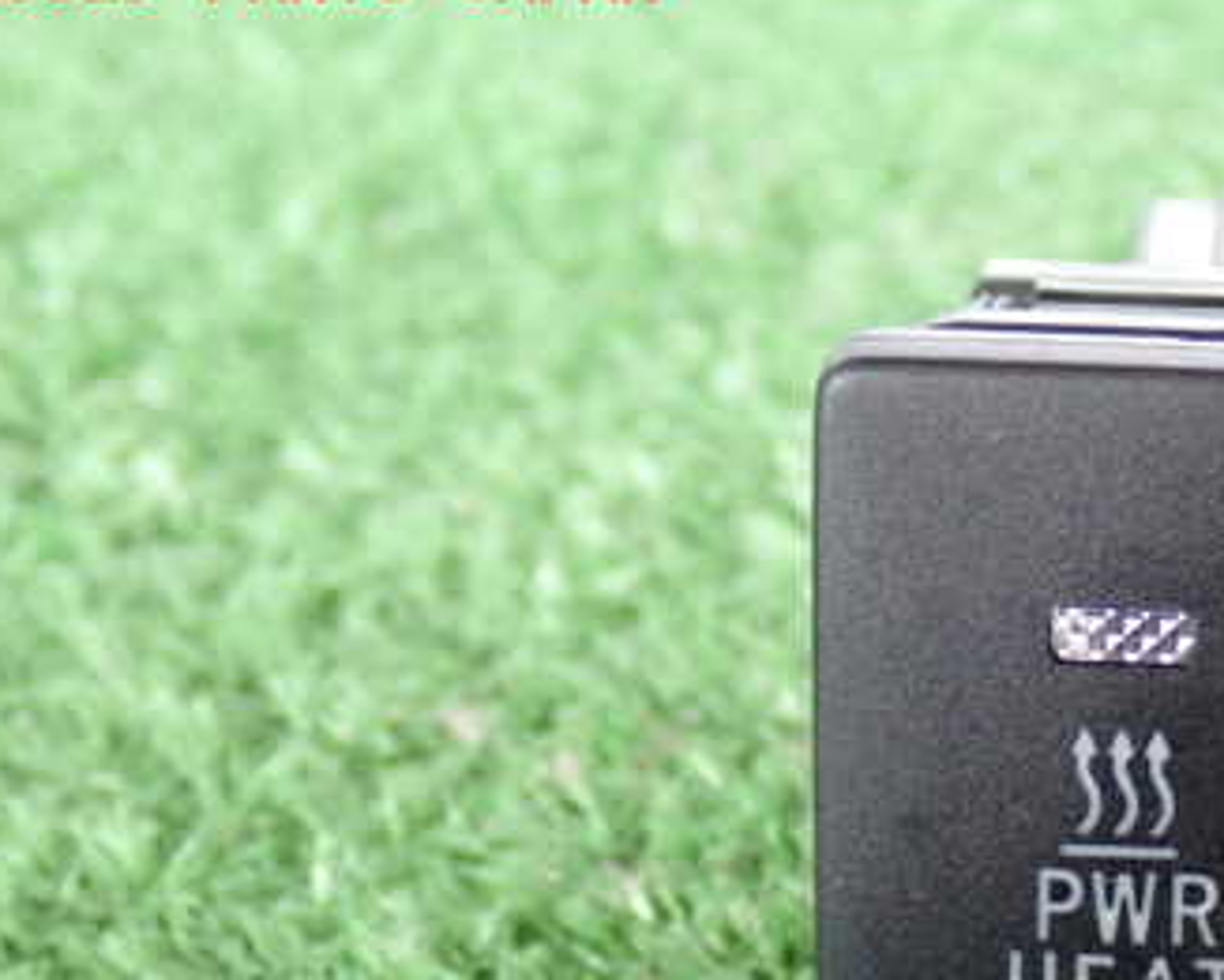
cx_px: 1104
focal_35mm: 97
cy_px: 773
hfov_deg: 19.4
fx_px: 3515
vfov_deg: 15.8
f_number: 3.3
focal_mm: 9.65
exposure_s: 1/50
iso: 640
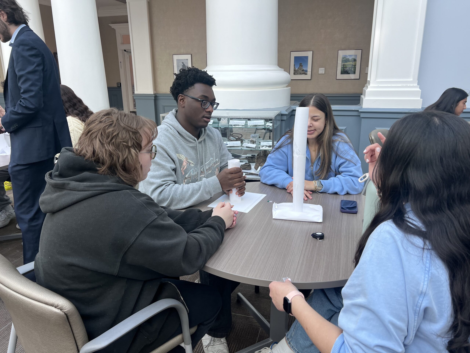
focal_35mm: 26
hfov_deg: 67.3
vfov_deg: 53.1
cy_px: 176
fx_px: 353
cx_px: 235
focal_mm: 5.7
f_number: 1.5
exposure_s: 1/282
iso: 40
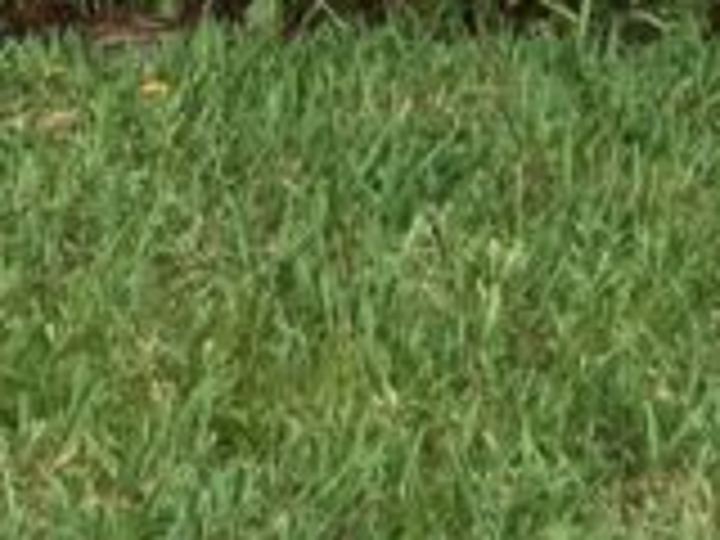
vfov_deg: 7.1
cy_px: -1112
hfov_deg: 10.5
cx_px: 716
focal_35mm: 186
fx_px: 3869
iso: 40
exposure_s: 1/120
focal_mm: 4.15
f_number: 2.2
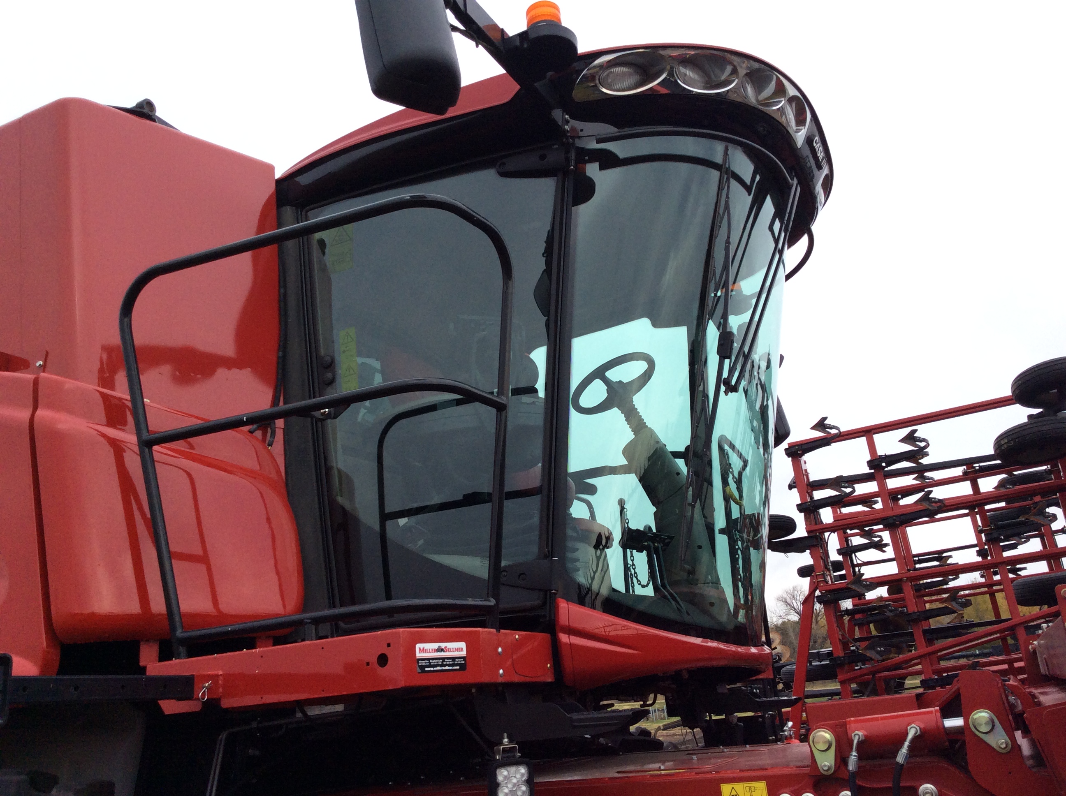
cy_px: 398
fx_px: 984
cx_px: 533
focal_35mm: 32
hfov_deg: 56.9
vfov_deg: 44.1
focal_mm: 3.3
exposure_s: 1/752
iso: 32
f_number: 2.4
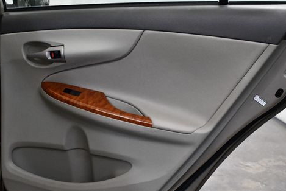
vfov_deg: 22.6
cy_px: 116
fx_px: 477
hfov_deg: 33.4
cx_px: 139
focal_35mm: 60
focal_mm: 22
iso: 1600
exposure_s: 1/125
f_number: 3.8
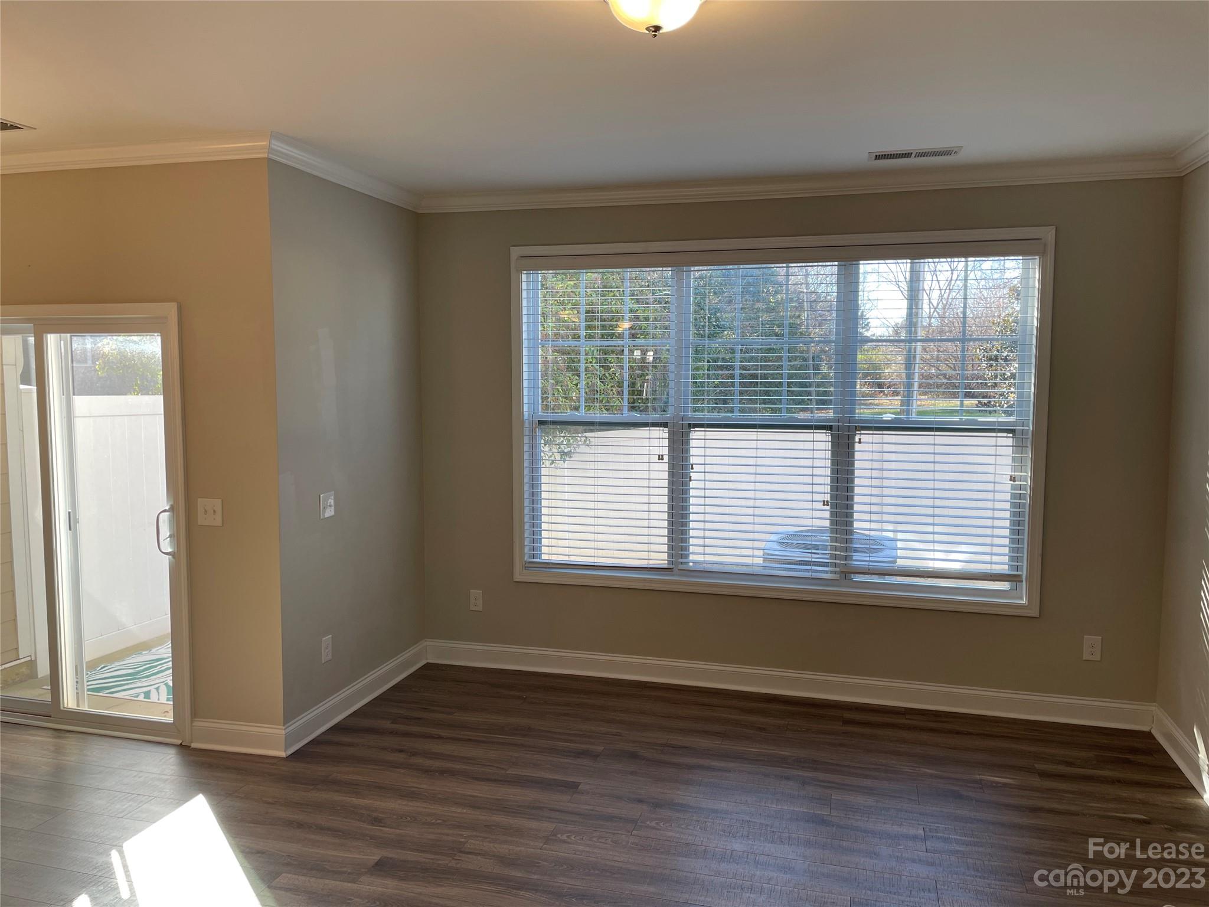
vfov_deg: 53.1
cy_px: 454
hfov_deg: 67.3
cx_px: 604
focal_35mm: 26
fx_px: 908
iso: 40
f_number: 1.6
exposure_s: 1/120
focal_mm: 4.2
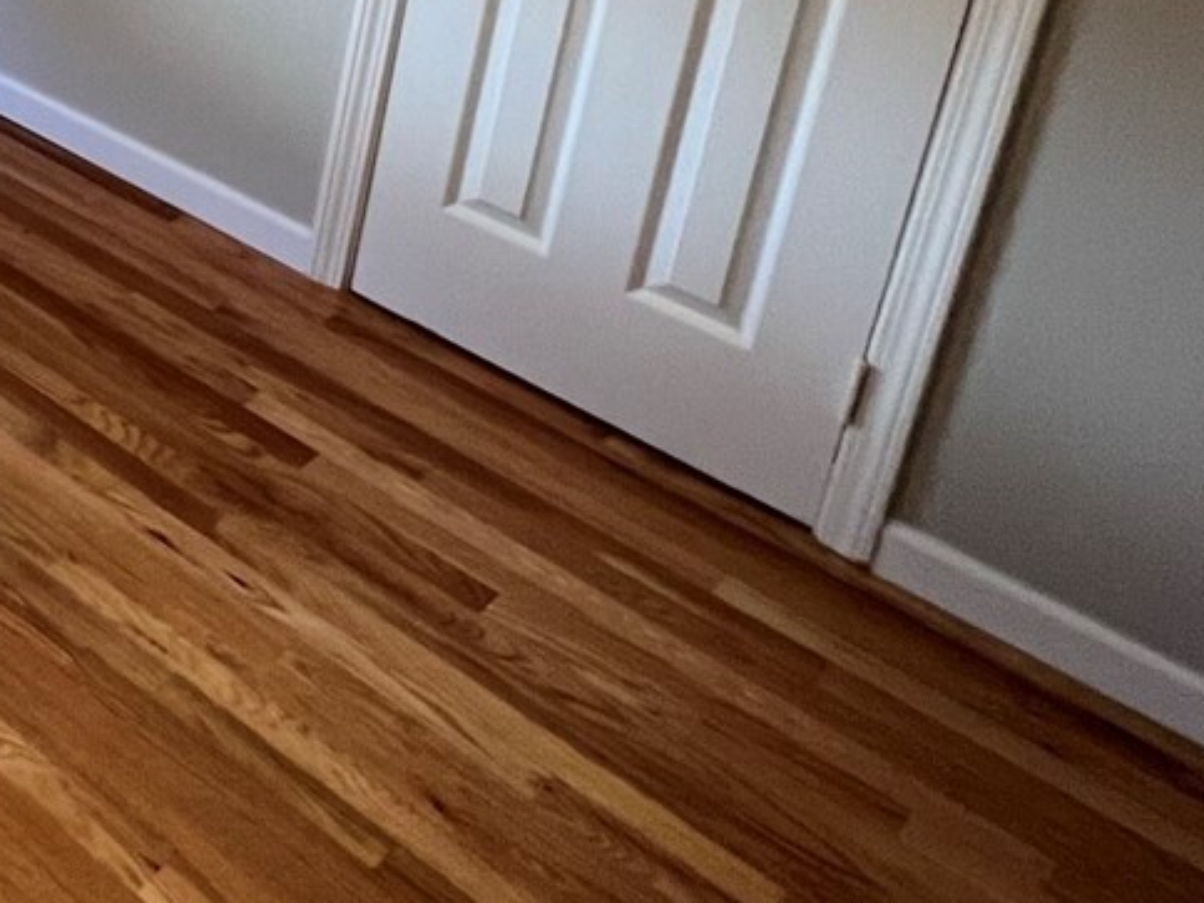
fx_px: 1496
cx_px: -550
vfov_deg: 27.0
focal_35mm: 43
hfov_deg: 29.4
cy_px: -331
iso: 200
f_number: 1.8
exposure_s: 1/60
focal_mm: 1.57
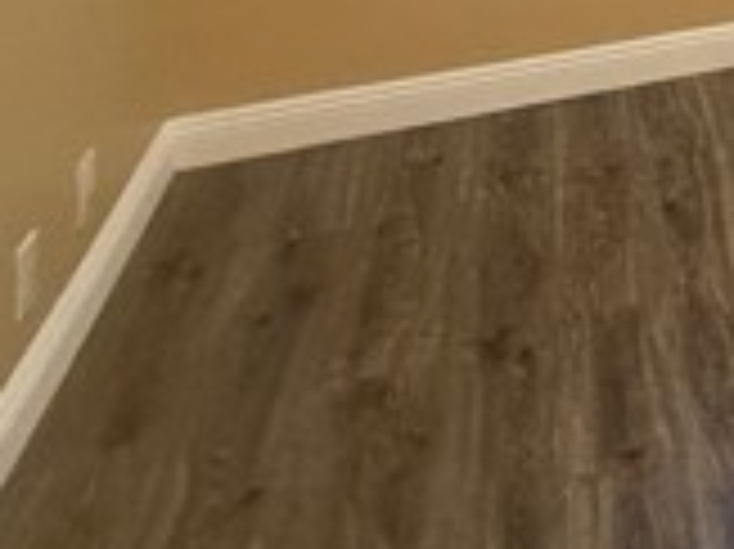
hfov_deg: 22.5
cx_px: 1283
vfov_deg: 20.2
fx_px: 1165
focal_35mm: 55
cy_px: -400
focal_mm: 2.22
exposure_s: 1/60
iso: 320
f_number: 2.2
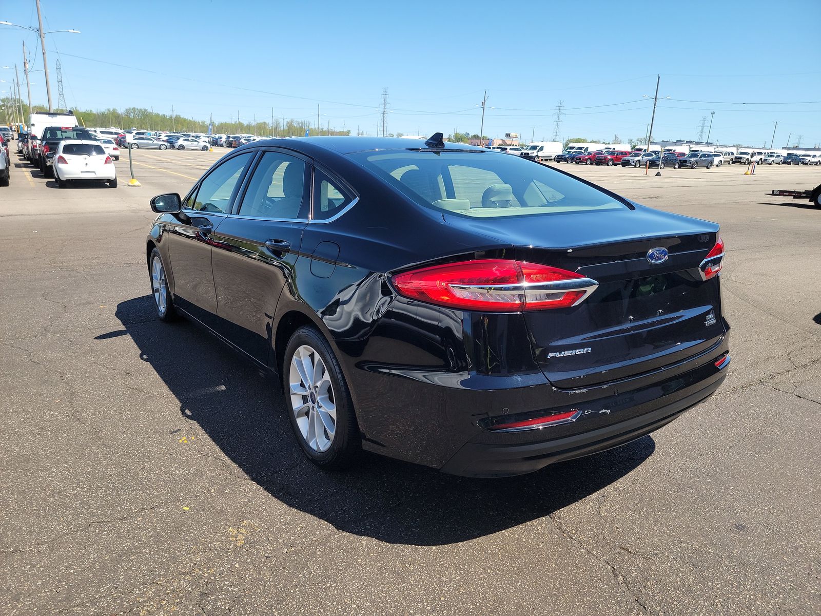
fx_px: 569
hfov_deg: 71.6
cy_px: 308
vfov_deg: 56.8
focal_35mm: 24
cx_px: 410
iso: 50
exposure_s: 1/423
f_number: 1.8
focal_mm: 6.7
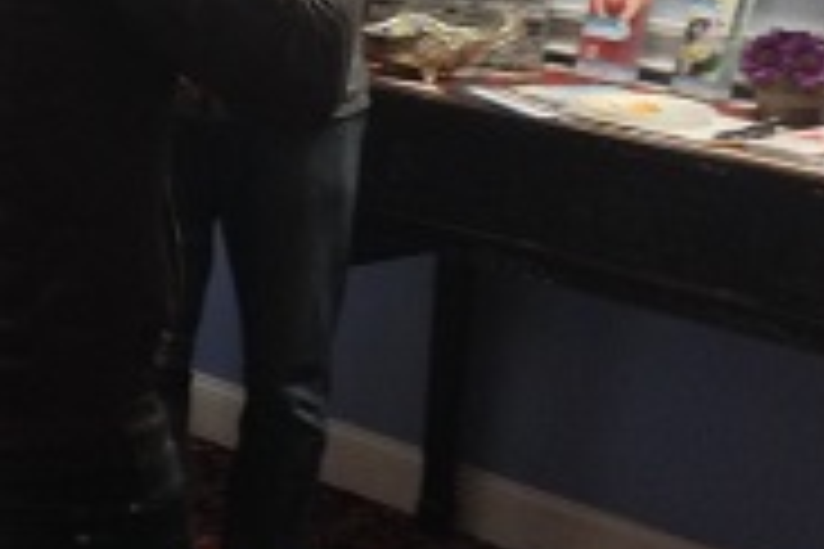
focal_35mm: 122
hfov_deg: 16.3
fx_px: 2792
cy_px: 119
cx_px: -99
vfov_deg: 11.2
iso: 250
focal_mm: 4.12
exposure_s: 1/20
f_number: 2.4
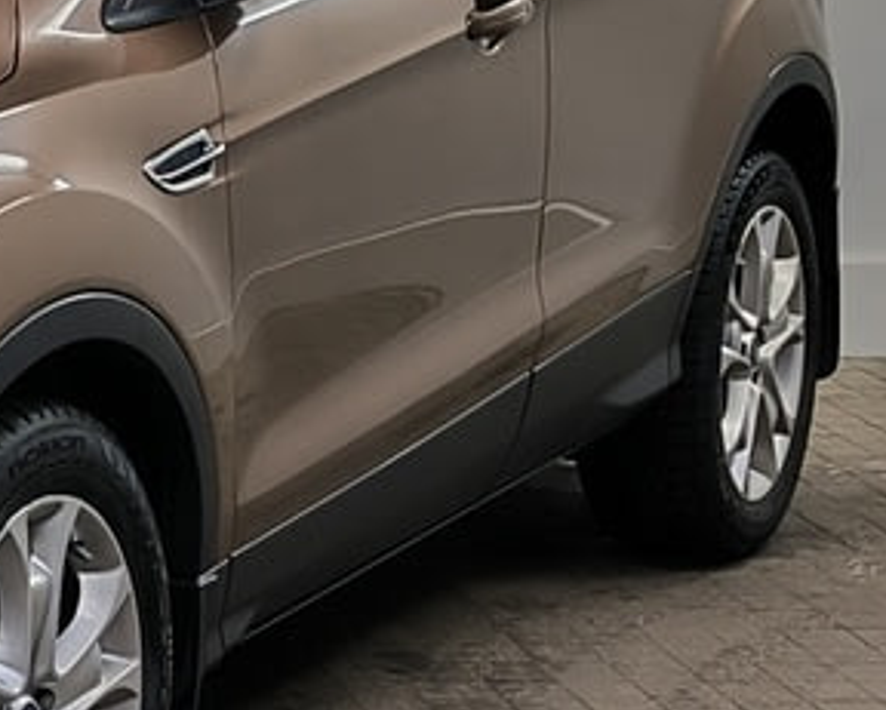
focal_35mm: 128
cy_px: 201
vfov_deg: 12.0
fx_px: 3360
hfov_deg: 14.2
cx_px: -360
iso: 320
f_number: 1.9
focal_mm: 6.92
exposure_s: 1/100
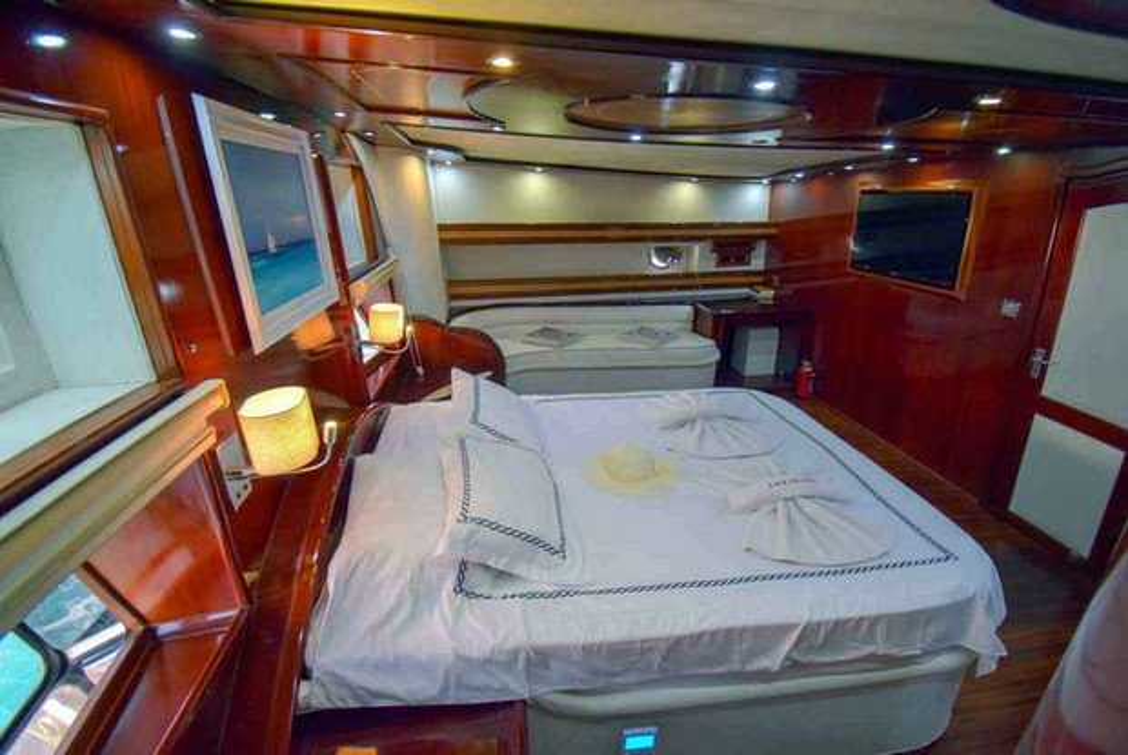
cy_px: 378
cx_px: 564
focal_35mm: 15
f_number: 4.5
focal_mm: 10
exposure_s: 1/60
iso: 1600
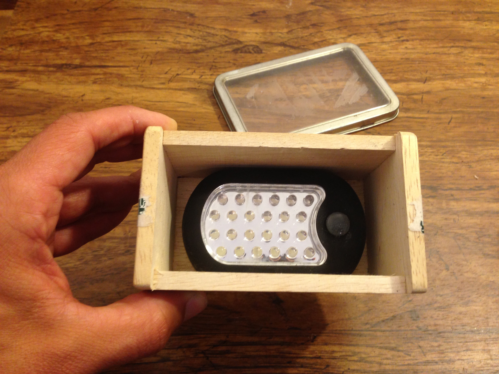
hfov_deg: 55.4
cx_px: 250
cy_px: 187
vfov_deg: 42.9
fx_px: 476
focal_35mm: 33
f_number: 2.4
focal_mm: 4.13
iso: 125
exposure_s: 1/20
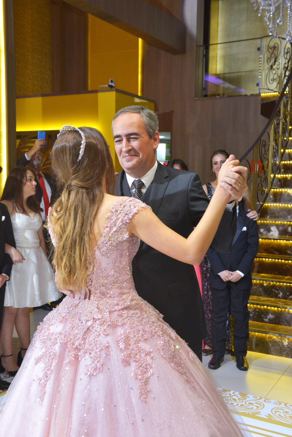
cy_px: 218
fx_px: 535
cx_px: 146
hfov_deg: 30.5
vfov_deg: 44.5
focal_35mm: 44
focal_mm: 44
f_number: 5.6
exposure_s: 1/160
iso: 3200
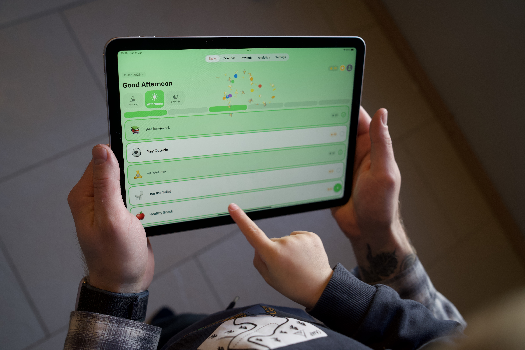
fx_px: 510
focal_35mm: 35
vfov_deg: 37.9
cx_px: 262
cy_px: 175
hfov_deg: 54.4
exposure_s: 1/160
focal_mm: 35
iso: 640
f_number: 4
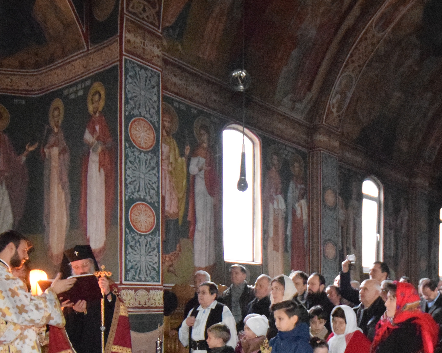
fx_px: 497
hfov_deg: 47.4
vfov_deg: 36.5
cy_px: 325
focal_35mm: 38
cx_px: 281
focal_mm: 10
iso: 10000
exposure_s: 1/20
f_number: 3.5
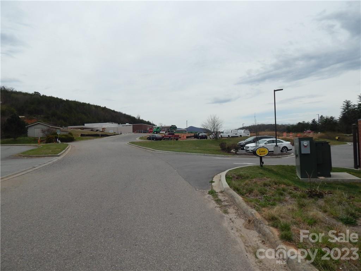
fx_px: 240
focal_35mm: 23
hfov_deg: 73.9
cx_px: 180
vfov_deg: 58.9
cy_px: 136
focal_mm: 4
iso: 125
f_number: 6
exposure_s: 1/1000
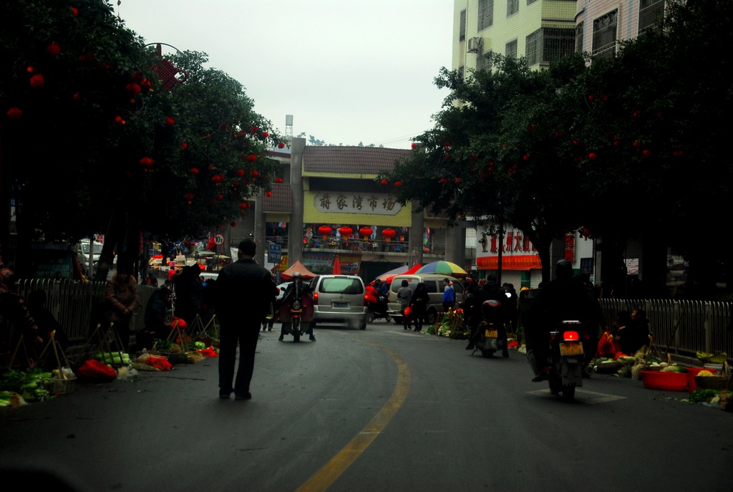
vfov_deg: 18.3
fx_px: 1530
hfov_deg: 26.9
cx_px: 366
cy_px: 246
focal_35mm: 75
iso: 200
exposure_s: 1/250
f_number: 5
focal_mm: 50
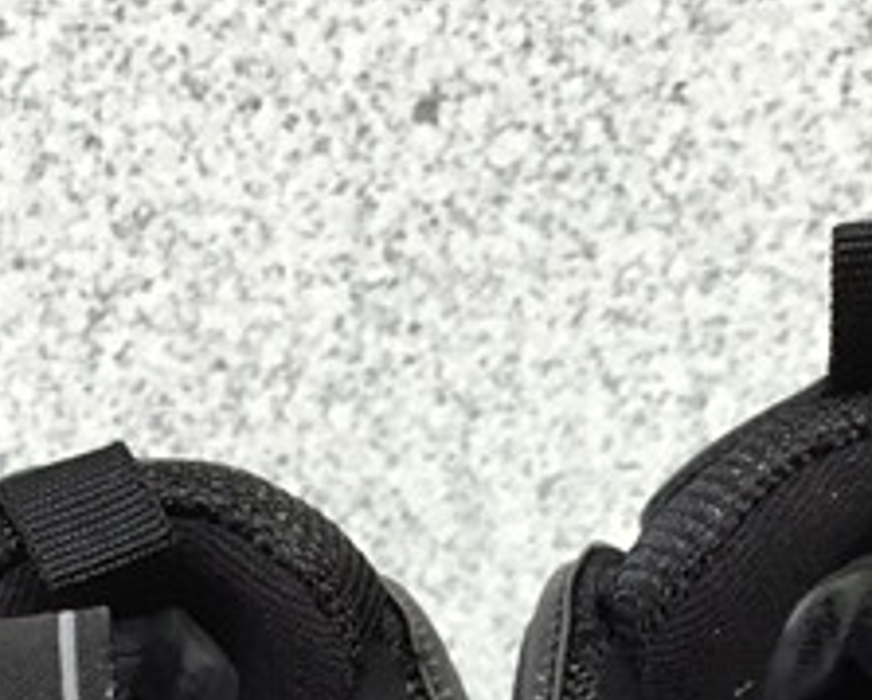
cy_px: 1116
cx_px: 524
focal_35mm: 122
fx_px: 3153
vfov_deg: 12.0
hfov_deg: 15.7
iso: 32
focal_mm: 3.3
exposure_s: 1/100
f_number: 2.4
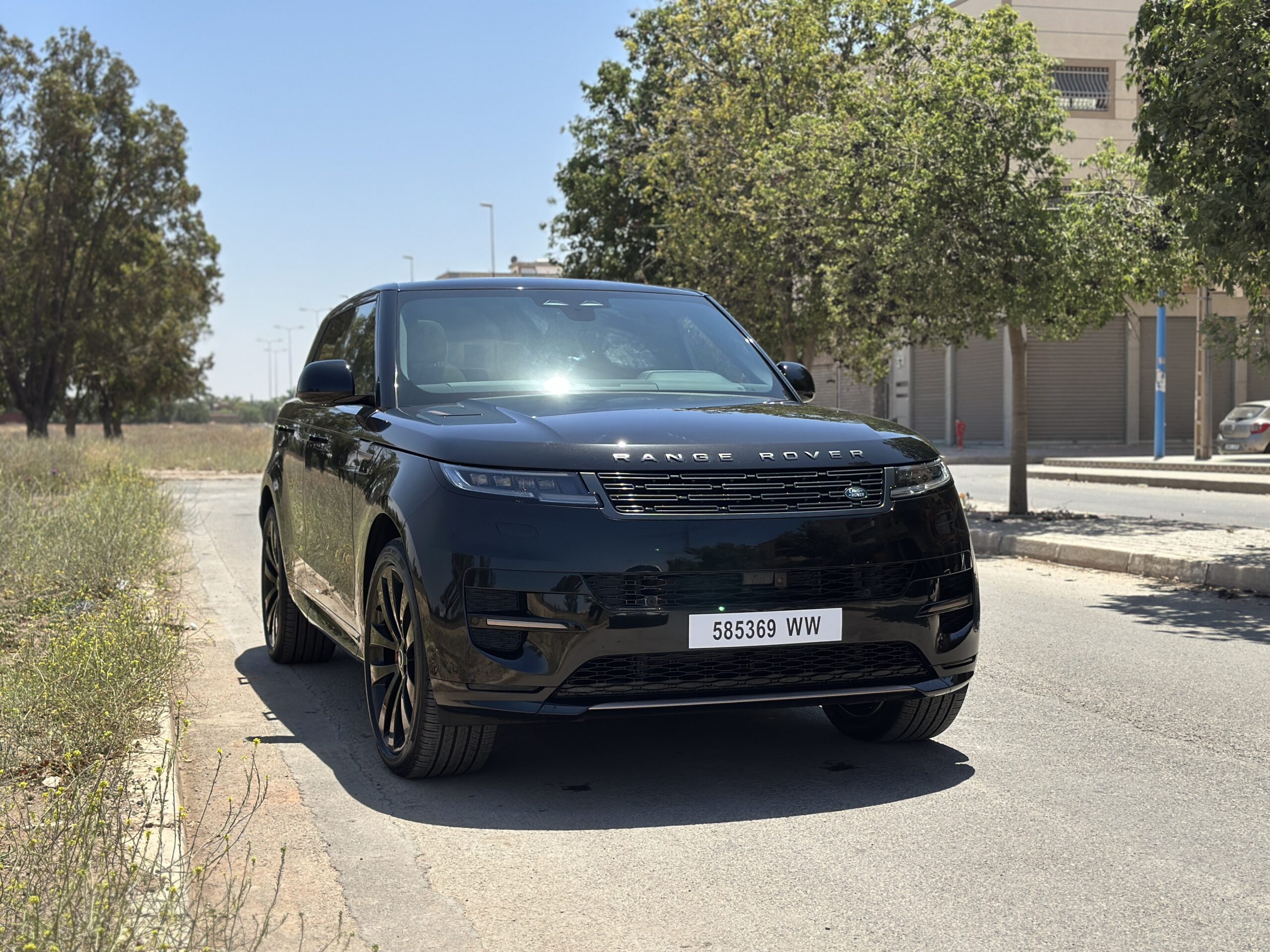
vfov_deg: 30.3
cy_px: 476
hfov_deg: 39.7
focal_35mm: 48
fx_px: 1761
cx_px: 635
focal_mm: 6.86
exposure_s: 1/4184
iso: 100
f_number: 1.78
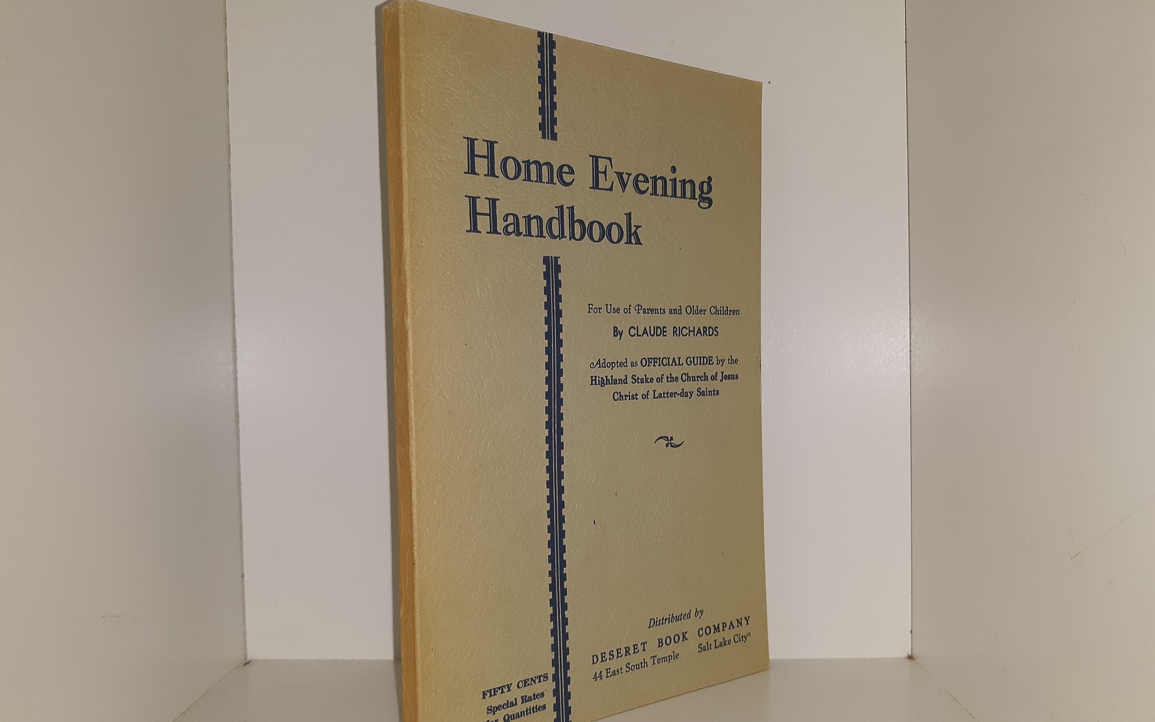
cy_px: 396
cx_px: 572
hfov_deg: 62.9
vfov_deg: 41.8
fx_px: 944
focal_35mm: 30
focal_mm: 3.7
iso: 40
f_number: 1.7
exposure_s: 1/219
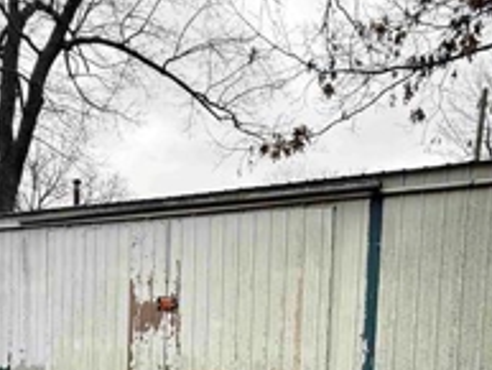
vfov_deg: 43.4
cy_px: 344
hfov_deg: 61.4
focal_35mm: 29
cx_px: 212
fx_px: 412
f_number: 2.2
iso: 64
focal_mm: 2.22
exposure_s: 1/451
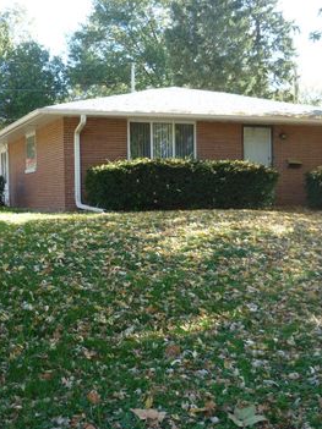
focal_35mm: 47
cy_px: 227
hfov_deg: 30.9
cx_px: 158
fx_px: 583
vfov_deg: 40.4
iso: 80
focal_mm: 5.5
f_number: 2.8
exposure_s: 1/125
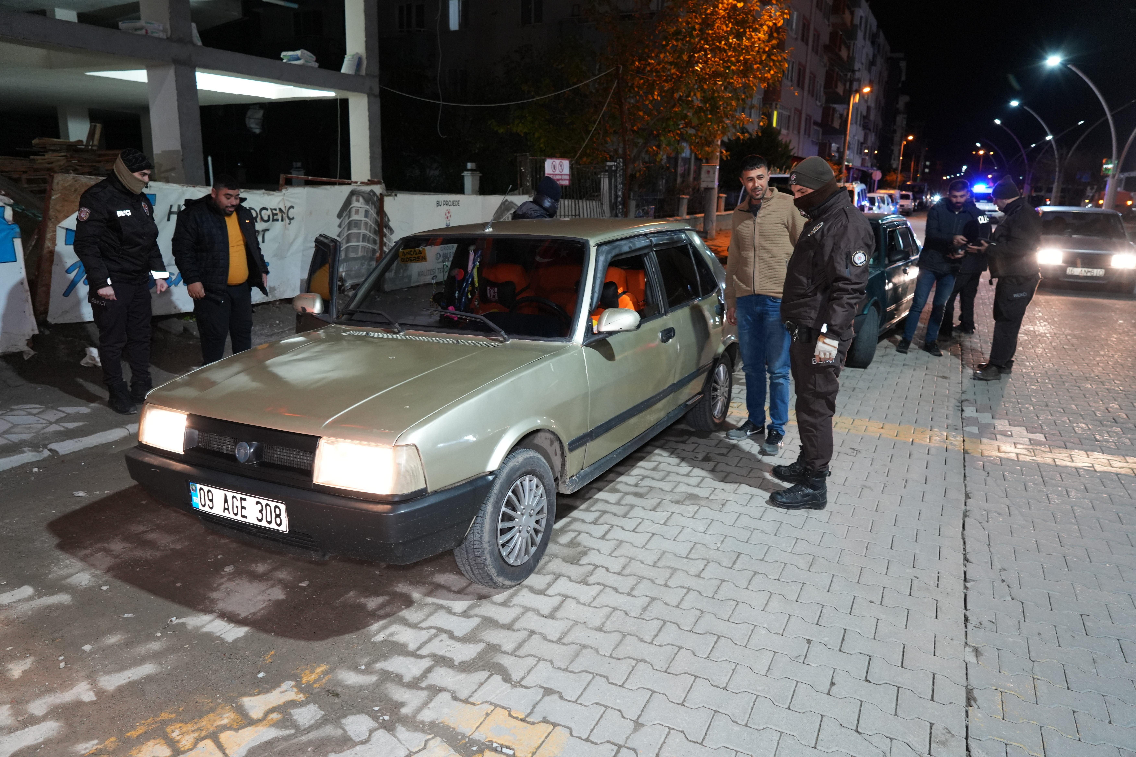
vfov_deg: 51.3
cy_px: 378
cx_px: 568
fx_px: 789
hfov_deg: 71.5
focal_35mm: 25
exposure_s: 1/30
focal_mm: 25
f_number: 4
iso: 1600
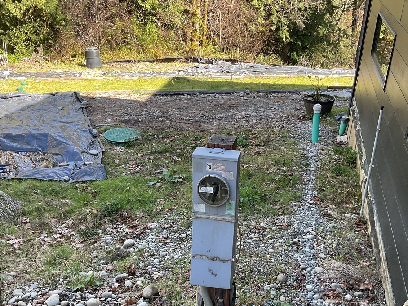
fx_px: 483
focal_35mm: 41
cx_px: 222
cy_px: 207
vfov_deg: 34.8
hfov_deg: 45.7
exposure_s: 1/120
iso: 20
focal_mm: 3
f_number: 1.8
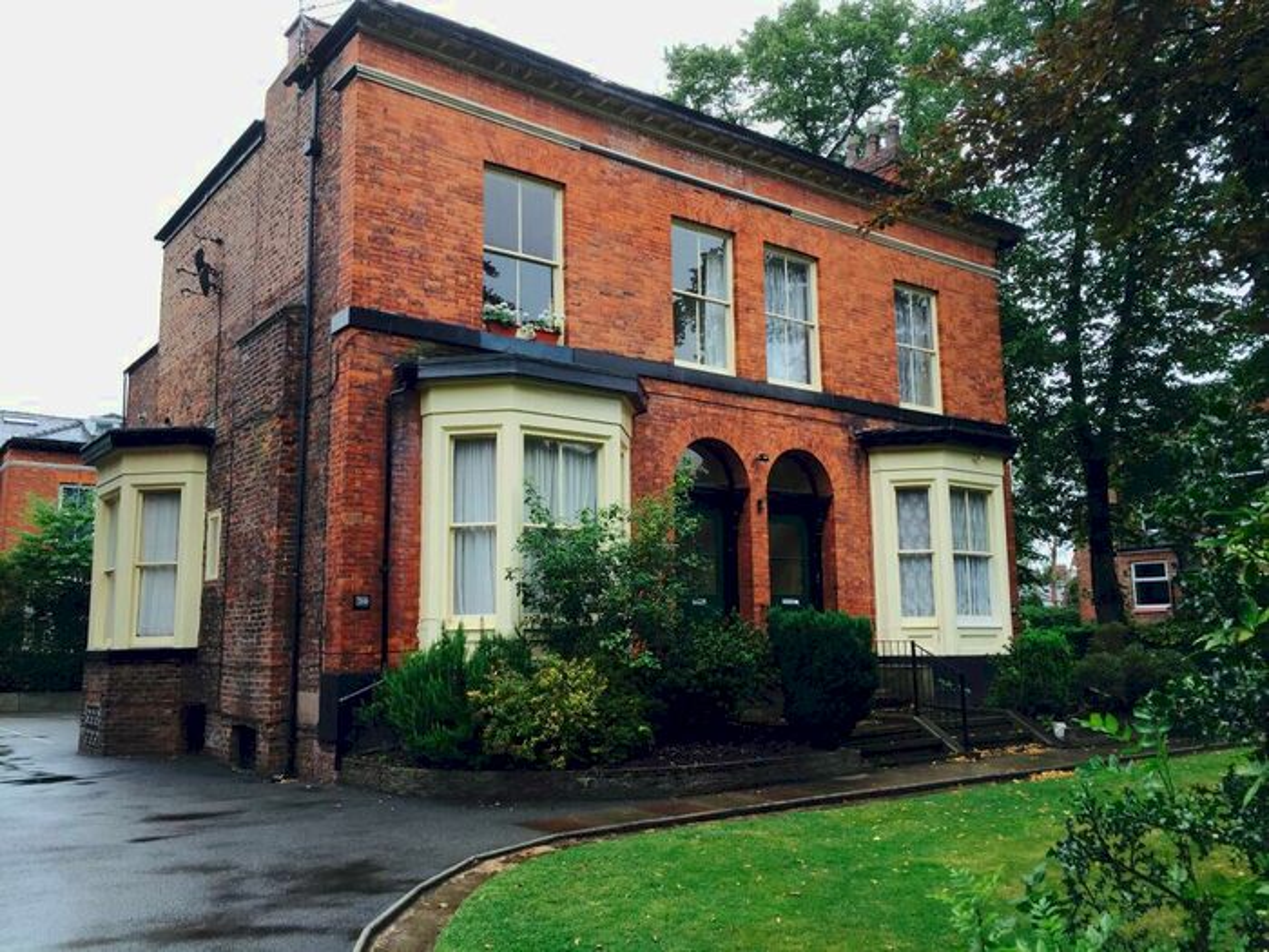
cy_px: 476
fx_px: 1063
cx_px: 634
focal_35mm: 29
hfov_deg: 61.7
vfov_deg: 48.2
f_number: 2.2
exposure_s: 1/235
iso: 32
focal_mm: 4.15
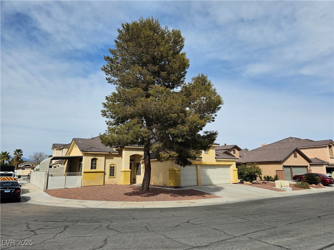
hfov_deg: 73.9
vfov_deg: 58.9
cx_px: 167
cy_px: 125
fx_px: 222
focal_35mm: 23
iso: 10
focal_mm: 6.3
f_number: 1.7
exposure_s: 1/1384
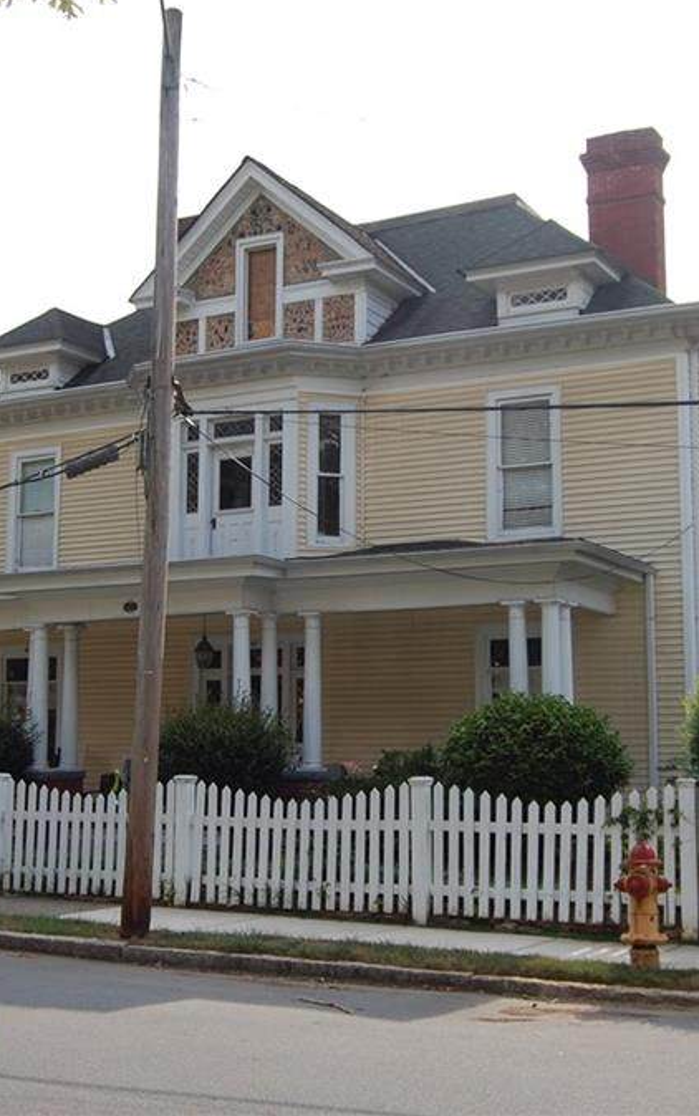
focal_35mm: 51
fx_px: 1552
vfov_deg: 39.6
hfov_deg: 25.4
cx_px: 330
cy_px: 555
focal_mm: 22
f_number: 5.6
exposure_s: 1/500
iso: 250
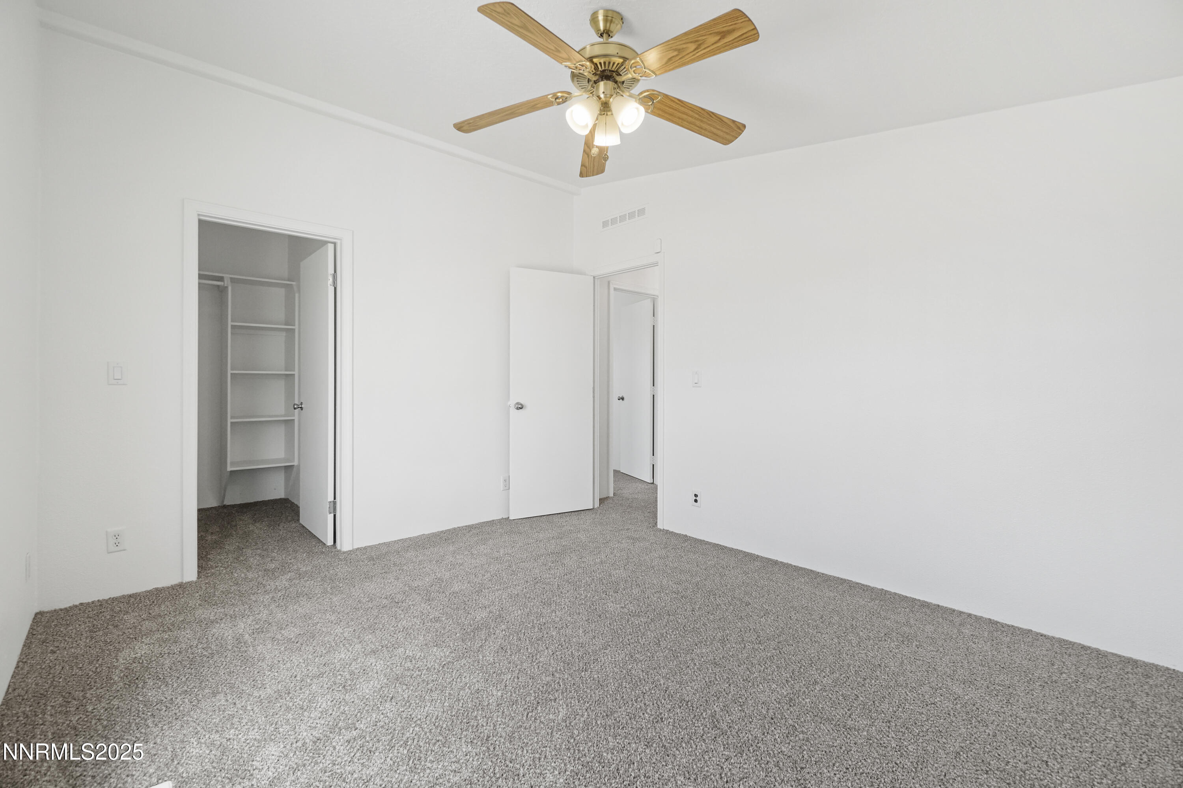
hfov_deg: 100.4
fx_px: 493
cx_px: 592
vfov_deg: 77.3
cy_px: 394
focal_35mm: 15
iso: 2000
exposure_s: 1/60
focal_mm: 10
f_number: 6.3
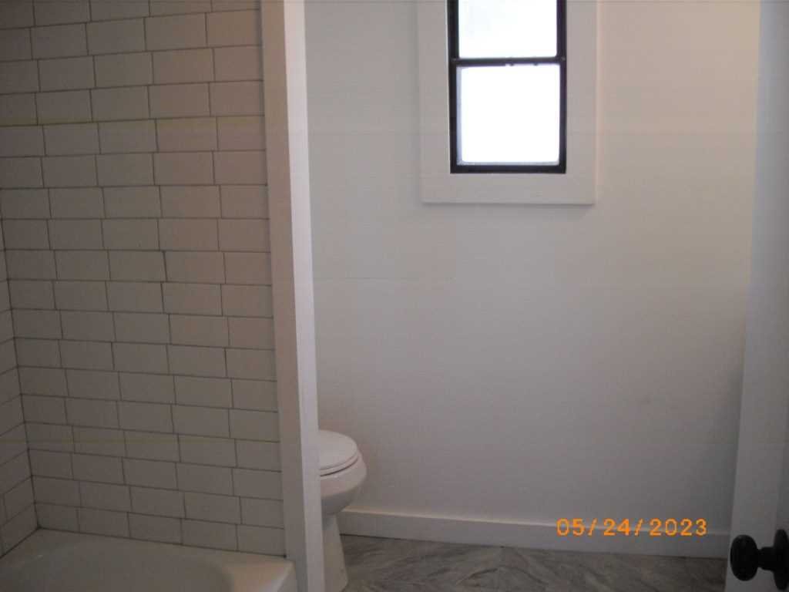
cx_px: 394
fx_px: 866
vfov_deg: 37.7
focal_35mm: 38
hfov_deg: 49.0
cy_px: 296
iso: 200
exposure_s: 1/50
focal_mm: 7.9
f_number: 2.8
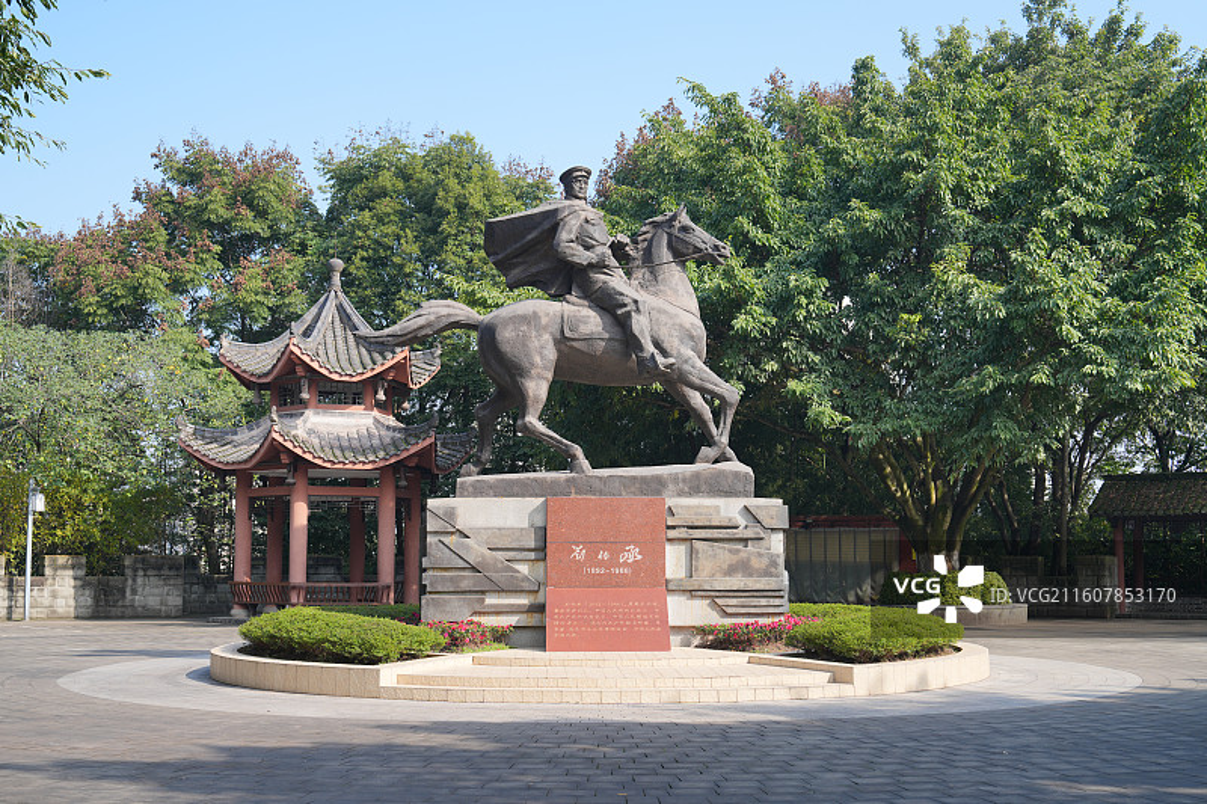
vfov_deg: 29.2
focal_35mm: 46
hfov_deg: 42.8
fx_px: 1542
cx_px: 604
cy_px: 402
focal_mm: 46
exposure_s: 1/320
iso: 100
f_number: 5
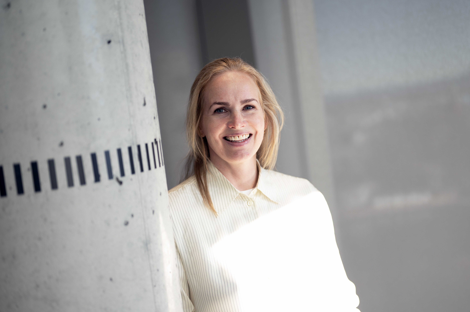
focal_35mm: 50
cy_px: 156
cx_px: 235
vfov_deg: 27.0
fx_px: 652
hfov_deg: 39.6
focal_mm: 50
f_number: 1.8
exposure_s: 1/800
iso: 160
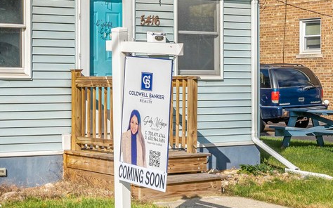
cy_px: 39
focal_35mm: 94
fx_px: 853
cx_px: 13
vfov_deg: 13.8
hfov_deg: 21.4
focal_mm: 27
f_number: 9
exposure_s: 1/800
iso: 320
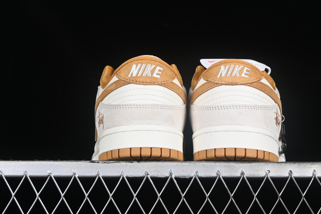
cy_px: 79
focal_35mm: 96
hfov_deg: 21.2
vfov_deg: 14.2
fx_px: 856
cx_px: 186
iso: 160
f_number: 8
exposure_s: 1/80
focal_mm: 50
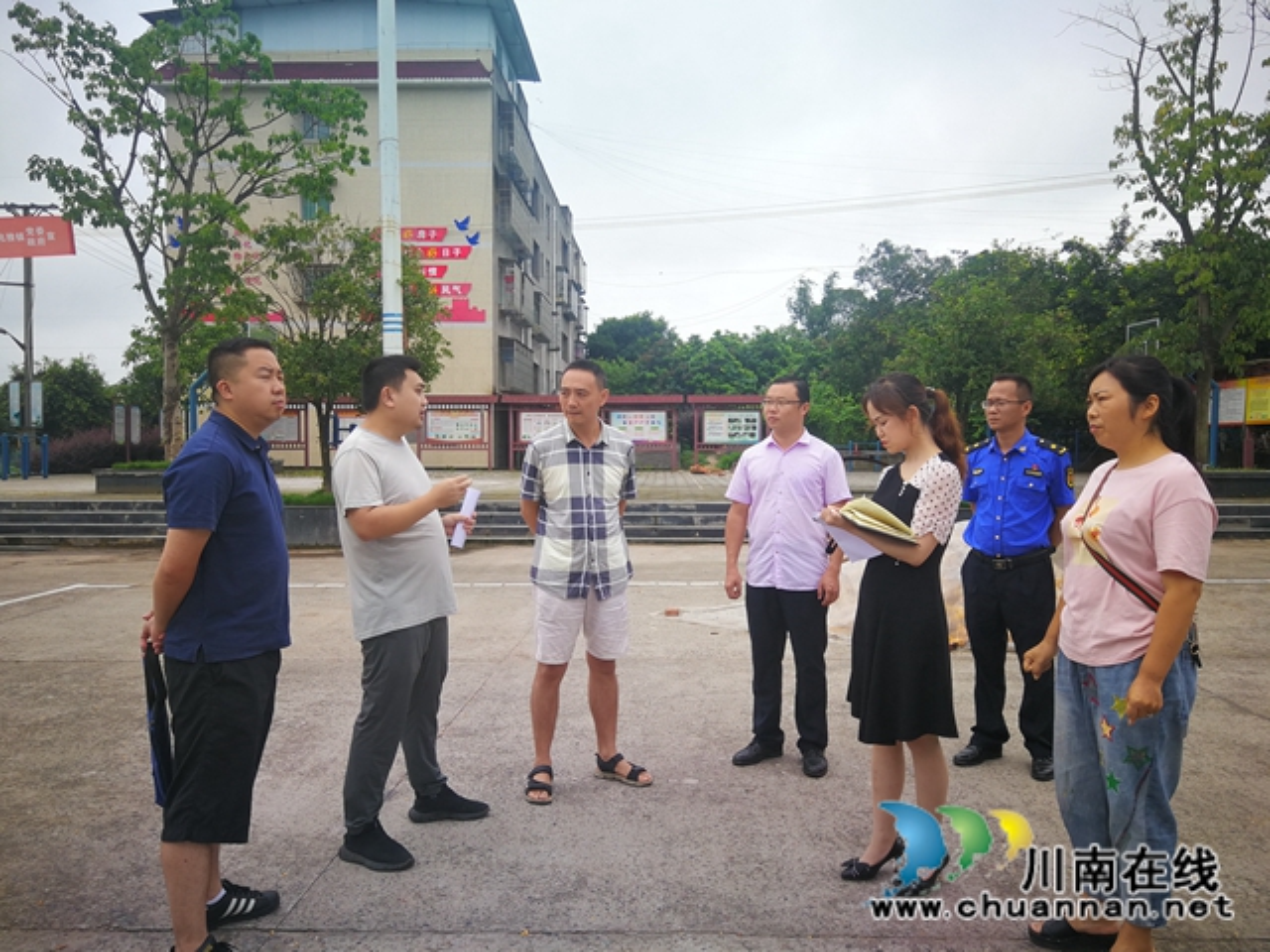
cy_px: 476
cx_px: 635
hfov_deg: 65.3
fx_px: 991
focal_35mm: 27
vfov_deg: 51.4
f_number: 2.2
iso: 50
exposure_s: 1/356
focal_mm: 3.95
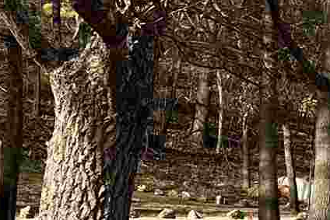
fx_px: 1797
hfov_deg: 9.9
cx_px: 589
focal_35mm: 196
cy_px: 185
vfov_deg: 7.0
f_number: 1.5
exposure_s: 1/2632
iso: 50
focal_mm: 5.7
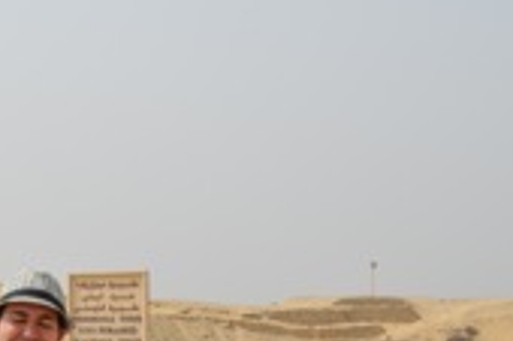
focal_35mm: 101
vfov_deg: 13.4
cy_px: 306
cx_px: 30
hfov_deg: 19.8
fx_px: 1438
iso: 100
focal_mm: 26
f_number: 9
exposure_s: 1/320
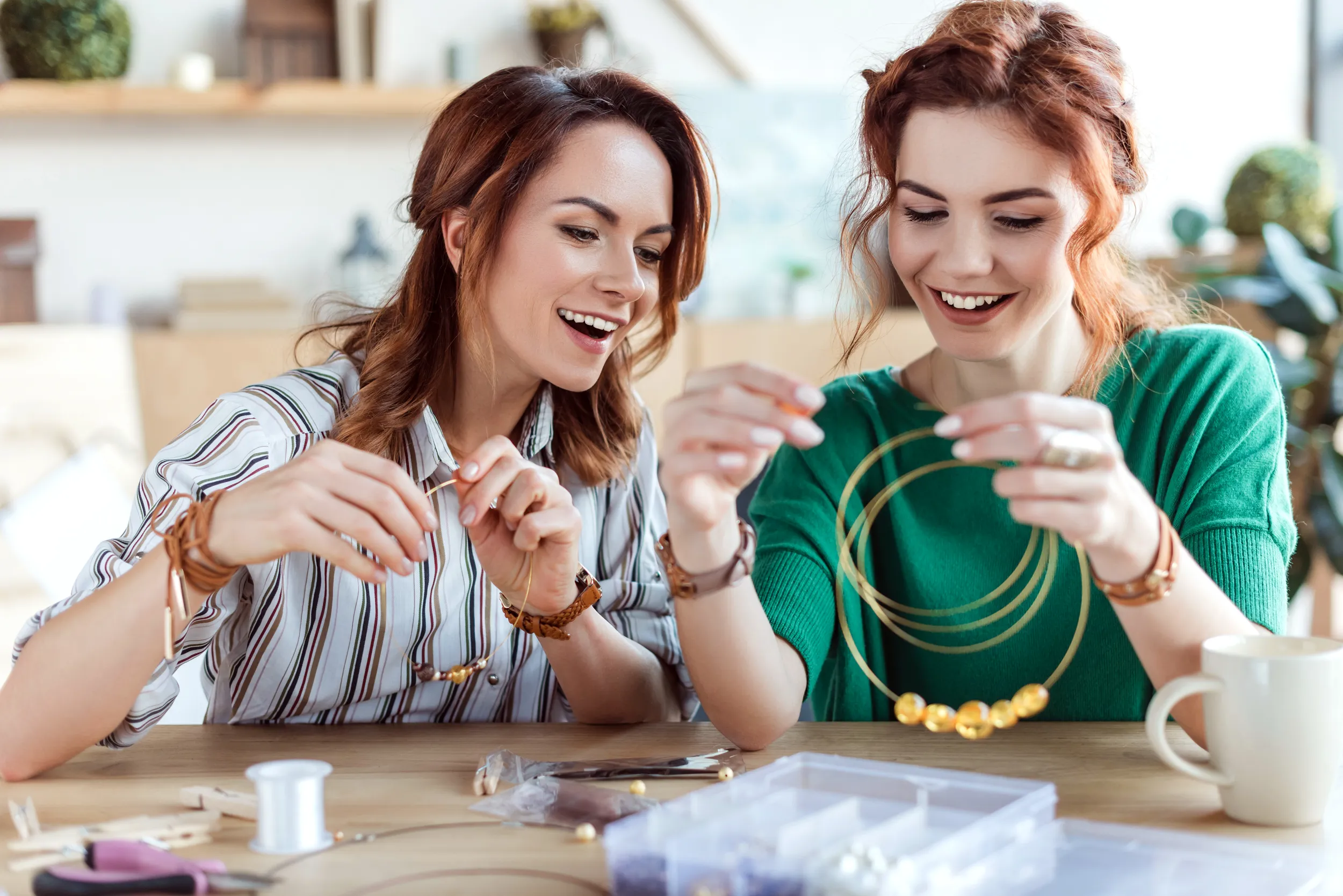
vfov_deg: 27.0
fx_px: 1866
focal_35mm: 50
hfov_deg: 39.6
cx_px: 672
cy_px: 448
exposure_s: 1/200
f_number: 2.2
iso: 640
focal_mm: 50
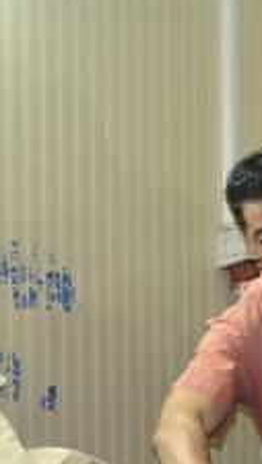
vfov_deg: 15.0
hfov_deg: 8.3
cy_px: 265
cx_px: 425
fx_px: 1762
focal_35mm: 143
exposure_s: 1/60
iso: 2800
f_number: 4.8
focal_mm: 32
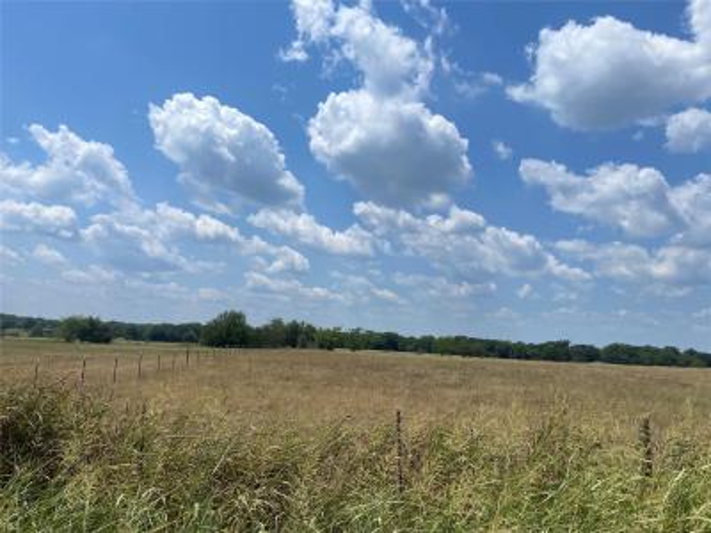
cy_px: 266
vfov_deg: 53.1
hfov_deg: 67.3
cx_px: 356
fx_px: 534
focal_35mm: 26
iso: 32
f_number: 1.6
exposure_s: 1/8403
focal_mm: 4.2
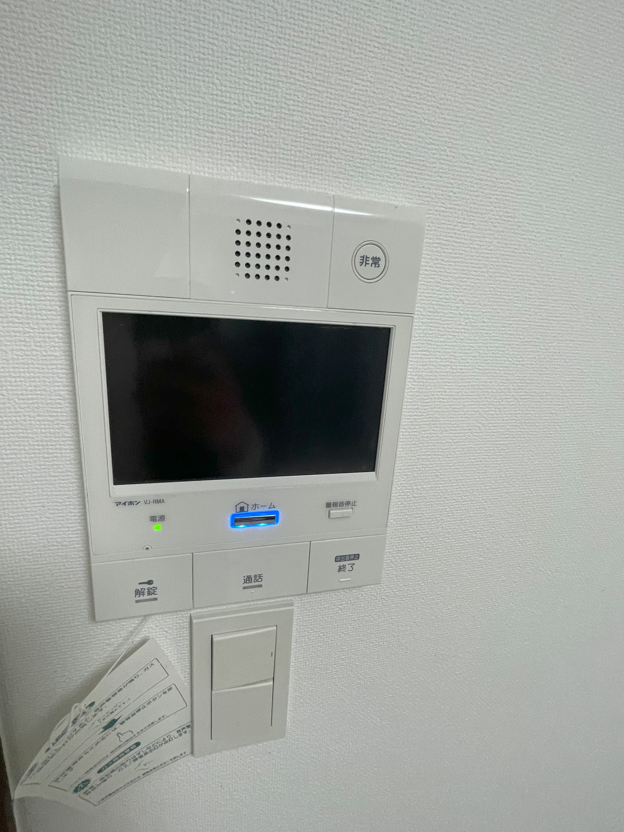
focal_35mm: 16
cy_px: 416
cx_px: 312
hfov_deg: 78.1
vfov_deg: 94.5
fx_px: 385
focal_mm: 1.55
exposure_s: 1/100
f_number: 2.4
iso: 250
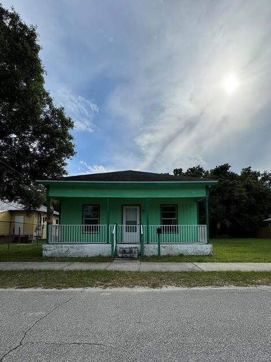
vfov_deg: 89.9
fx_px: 177
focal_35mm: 17
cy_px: 217
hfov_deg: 74.7
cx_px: 139
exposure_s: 1/2273
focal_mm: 2.22
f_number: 2.2
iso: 50
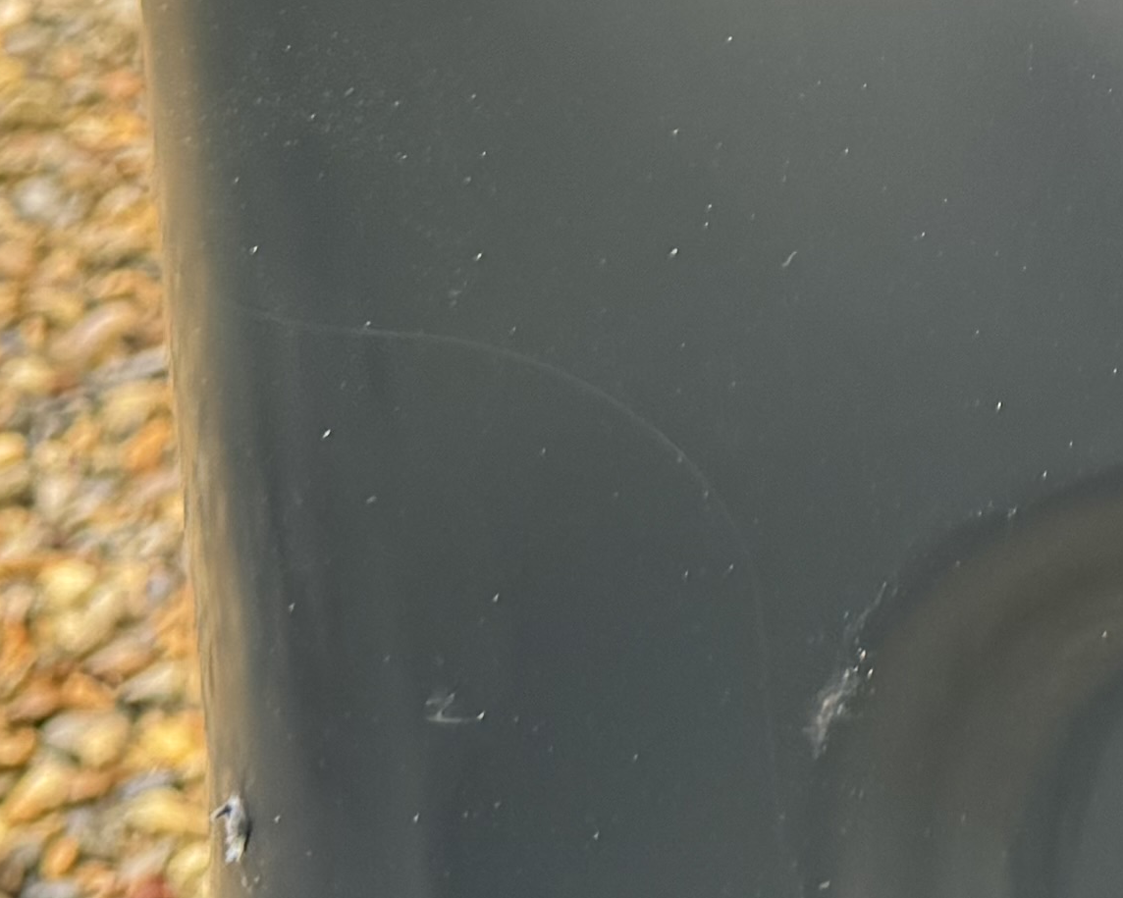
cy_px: -856
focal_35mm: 117
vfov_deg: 11.9
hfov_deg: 15.0
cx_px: 1788
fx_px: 3888
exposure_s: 1/121
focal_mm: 6.76
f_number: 1.78
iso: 100
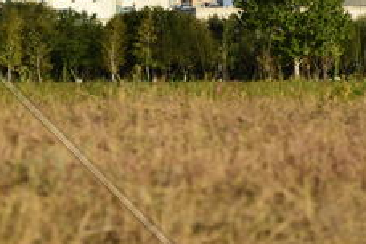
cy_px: -185
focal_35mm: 457
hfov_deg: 4.5
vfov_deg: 3.0
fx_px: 4646
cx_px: -262
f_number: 9
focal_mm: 80
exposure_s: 1/250
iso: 100
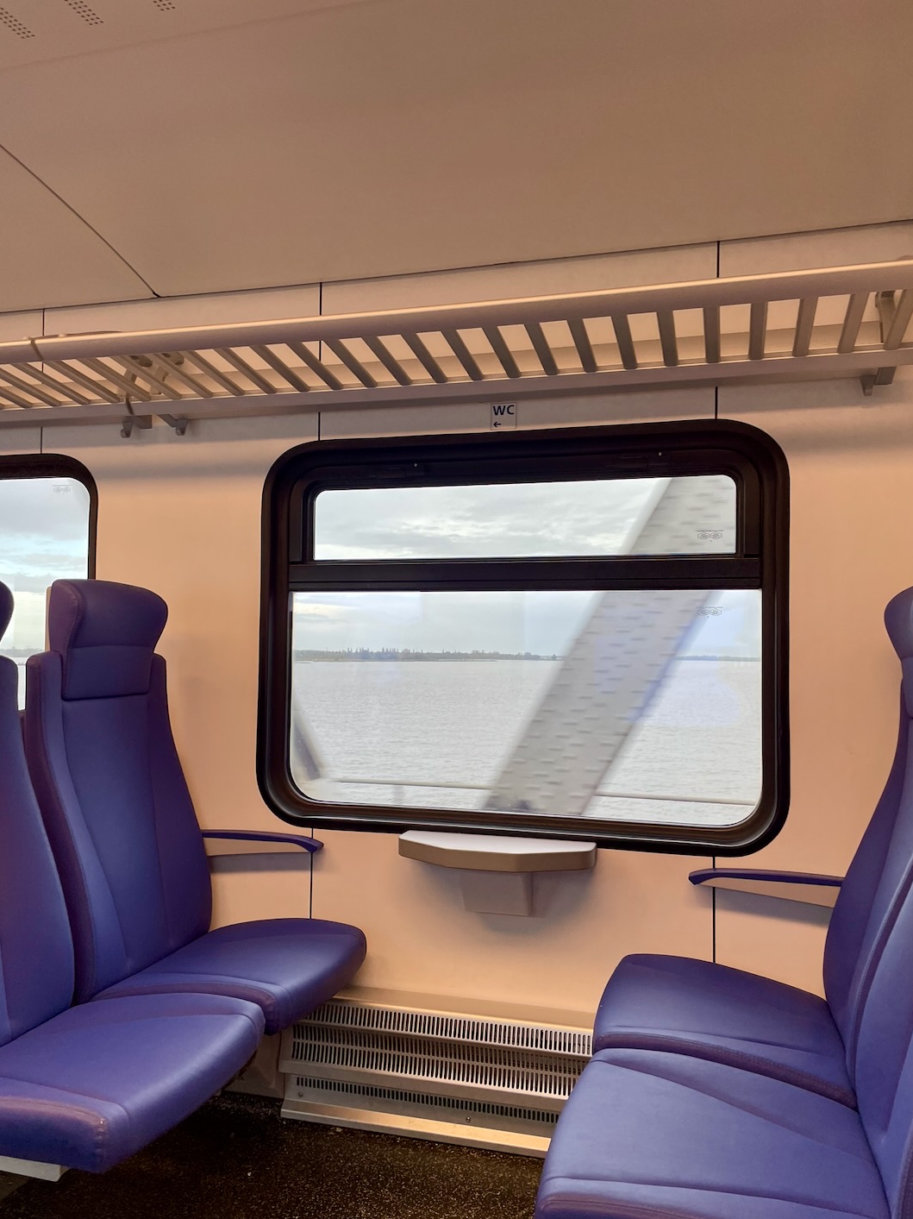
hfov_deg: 51.3
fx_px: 950
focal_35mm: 27
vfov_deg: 65.3
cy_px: 617
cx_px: 473
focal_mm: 4.2
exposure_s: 1/89
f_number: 1.6
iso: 32
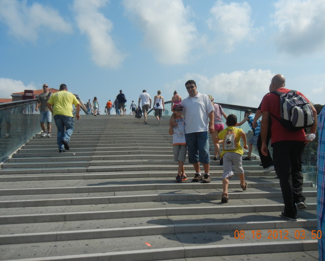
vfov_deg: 45.8
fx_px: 308
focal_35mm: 32
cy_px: 129
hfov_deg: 55.6
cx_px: 166
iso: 160
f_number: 7
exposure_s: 1/738
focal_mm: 5.4
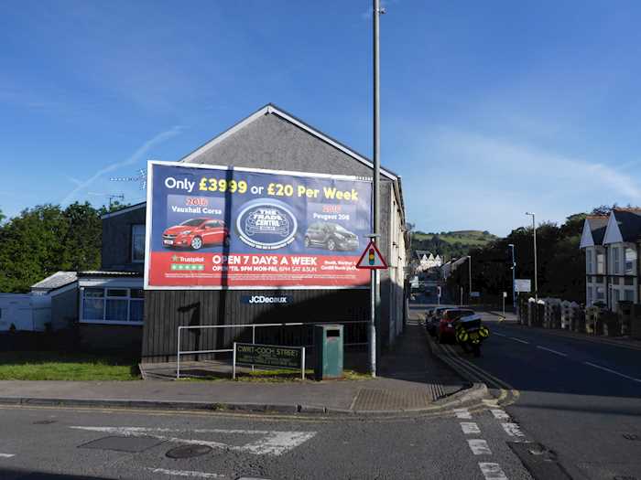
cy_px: 240
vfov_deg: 49.7
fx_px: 518
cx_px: 320
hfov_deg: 63.4
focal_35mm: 28
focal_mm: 4.9
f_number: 3.3
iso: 80
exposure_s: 1/1000
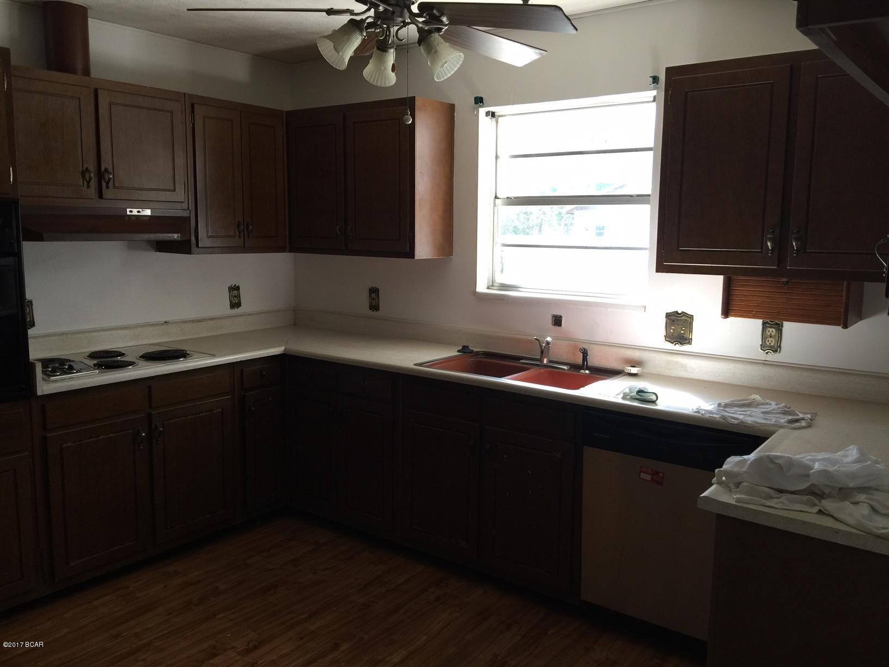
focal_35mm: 29
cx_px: 444
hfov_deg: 61.7
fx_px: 745
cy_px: 334
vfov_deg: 48.2
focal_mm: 4.15
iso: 32
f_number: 2.2
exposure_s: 1/15
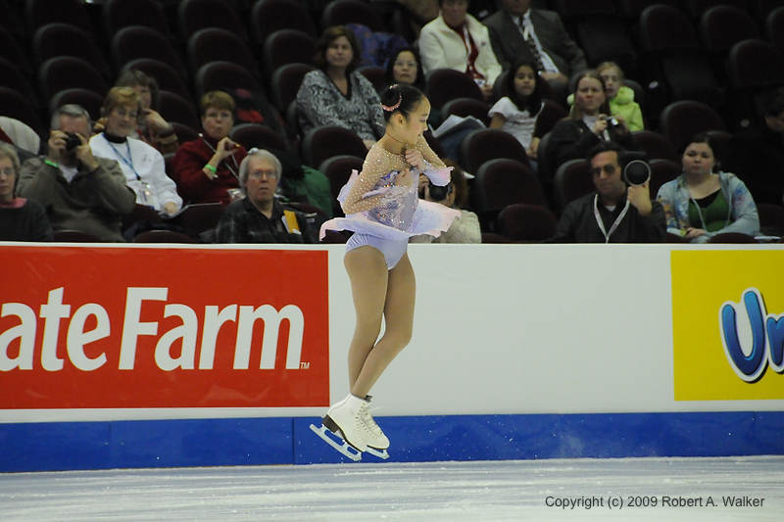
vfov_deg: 4.6
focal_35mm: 300
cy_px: 261
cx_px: 392
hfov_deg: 6.9
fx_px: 6532
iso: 3200
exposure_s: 1/800
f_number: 5.6
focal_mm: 200
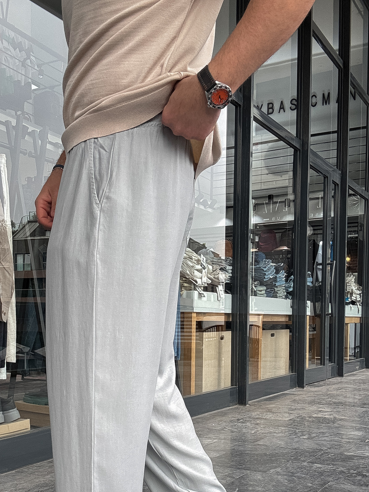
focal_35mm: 44
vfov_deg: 42.0
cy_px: 350
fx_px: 625
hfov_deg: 32.6
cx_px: 119
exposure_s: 1/140
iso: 20
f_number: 1.9
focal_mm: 2.69
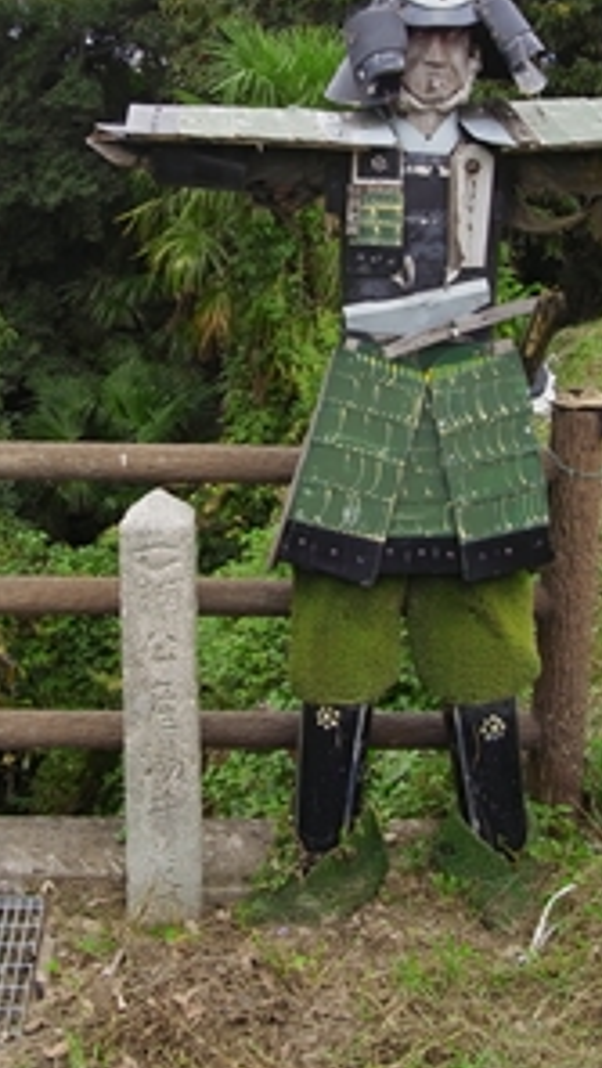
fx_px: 1501
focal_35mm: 53
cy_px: 325
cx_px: 223
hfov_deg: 22.6
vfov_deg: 38.5
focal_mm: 12
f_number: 4
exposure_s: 1/500
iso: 200
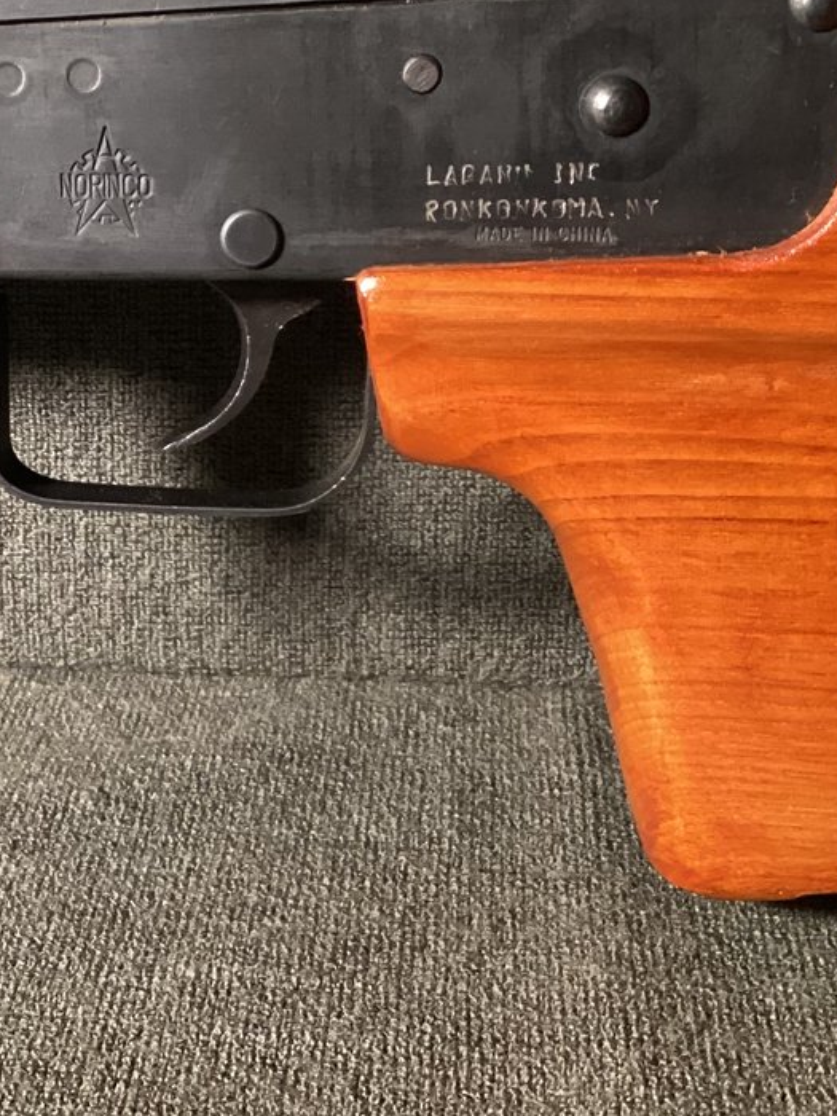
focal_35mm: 67
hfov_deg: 21.3
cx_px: 45
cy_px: 415
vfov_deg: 28.9
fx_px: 2160
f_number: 2.4
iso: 400
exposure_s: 1/25
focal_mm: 3.3
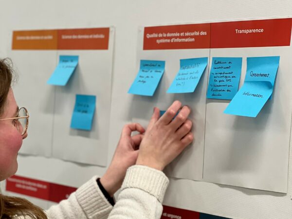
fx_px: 650
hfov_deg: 25.3
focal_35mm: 77
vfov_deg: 19.1
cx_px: 146
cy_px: 110
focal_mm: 9
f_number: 2.8
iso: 125
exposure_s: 1/33
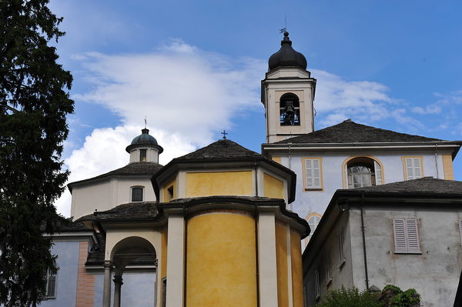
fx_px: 898
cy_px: 154
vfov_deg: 19.4
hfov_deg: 28.9
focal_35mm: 70
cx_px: 231
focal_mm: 70
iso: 200
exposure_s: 1/400
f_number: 10
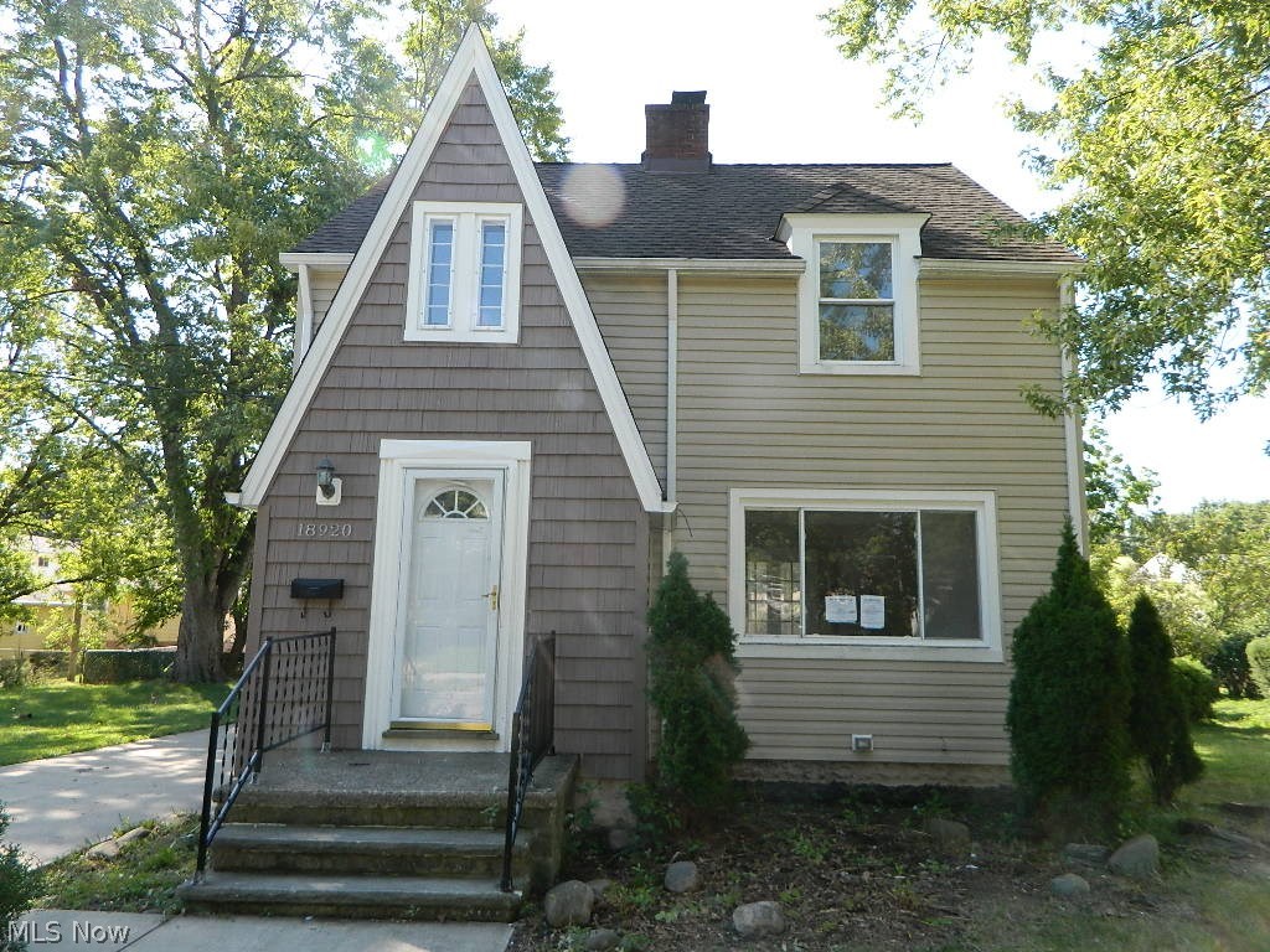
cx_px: 635
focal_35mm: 25
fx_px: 917
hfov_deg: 69.4
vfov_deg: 54.9
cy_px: 476
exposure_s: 1/320
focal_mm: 4.5
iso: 110
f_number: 3.1
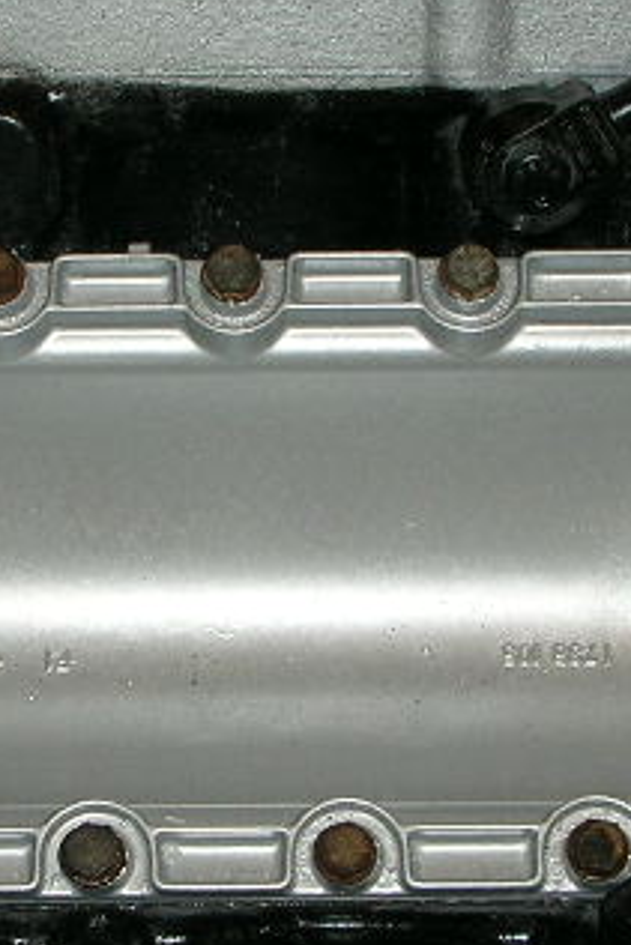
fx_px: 3099
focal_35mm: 118
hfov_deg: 11.6
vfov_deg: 17.3
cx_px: 161
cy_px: 508
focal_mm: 5.8
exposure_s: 1/60.1
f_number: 3
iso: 50
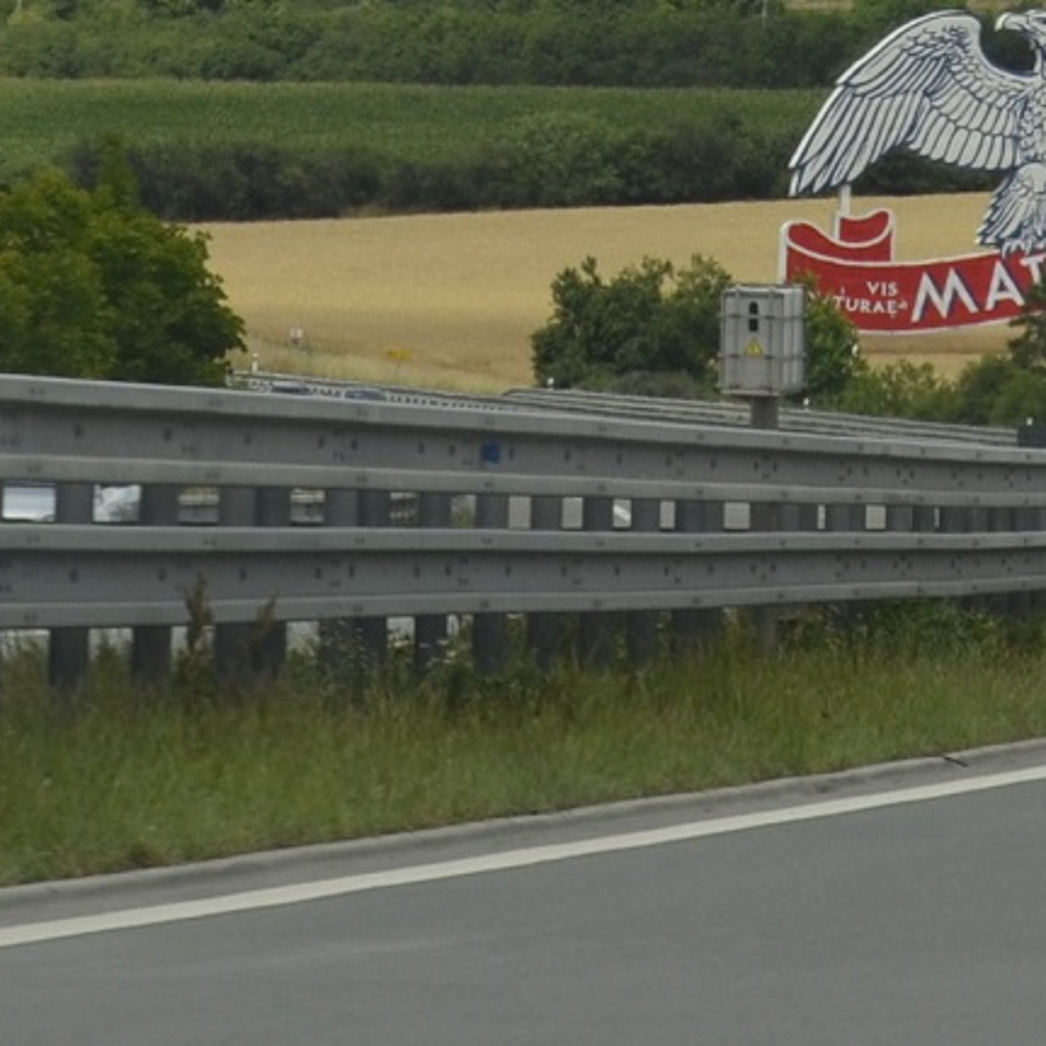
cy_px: -1116
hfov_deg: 3.9
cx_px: 989
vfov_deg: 3.9
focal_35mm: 450
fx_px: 15375
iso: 100
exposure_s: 1/250
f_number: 8
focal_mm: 55
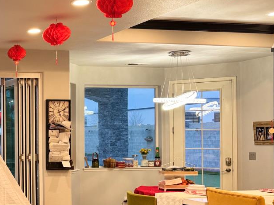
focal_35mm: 58
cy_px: 132
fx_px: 459
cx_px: -53
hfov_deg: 28.9
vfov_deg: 25.1
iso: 125
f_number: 1.78
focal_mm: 6.76
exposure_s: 1/60
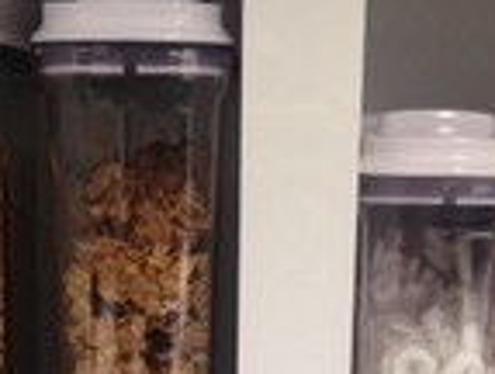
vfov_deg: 12.2
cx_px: 301
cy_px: 587
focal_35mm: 115
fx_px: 1649
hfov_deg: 17.1
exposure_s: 1/24
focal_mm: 4.12
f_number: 2.4
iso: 50
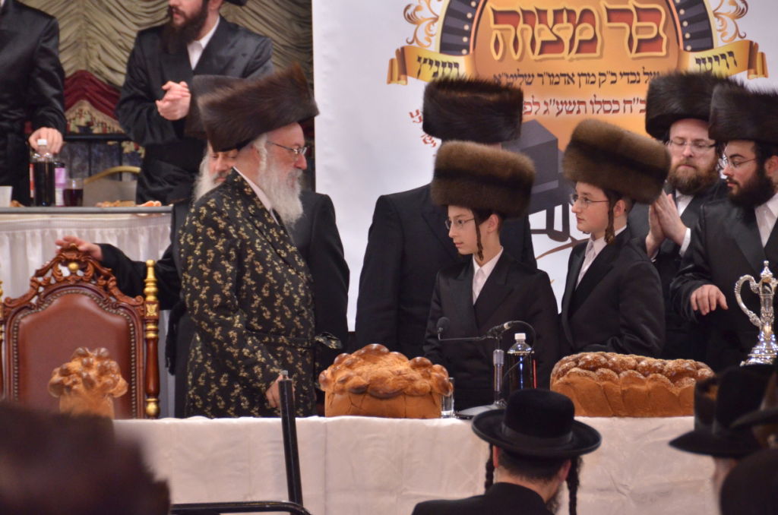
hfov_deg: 8.1
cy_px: 258
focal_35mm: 255
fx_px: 5499
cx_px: 389
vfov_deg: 5.4
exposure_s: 1/100
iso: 1600
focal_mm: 170
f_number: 5.6
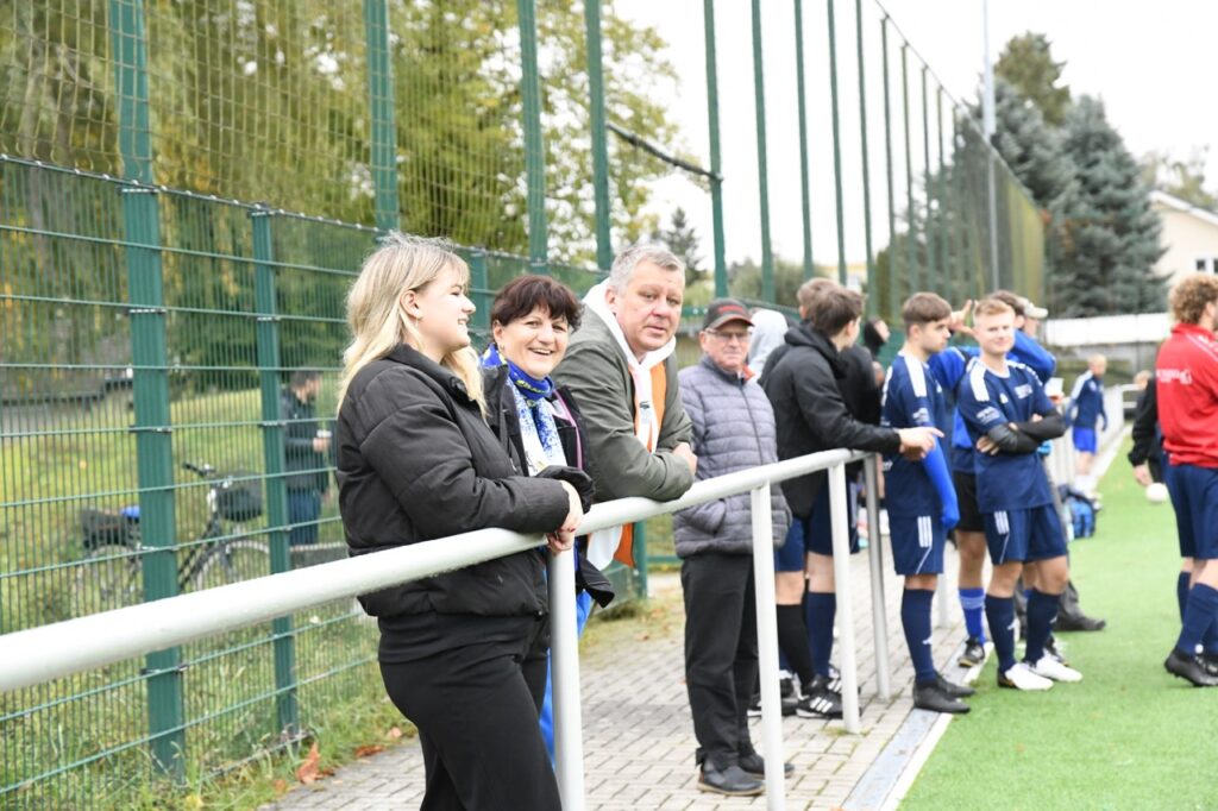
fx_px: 2367
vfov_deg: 19.4
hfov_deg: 28.9
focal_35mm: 70
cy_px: 406
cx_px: 609
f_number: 4.5
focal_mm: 70
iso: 6400
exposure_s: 1/1250
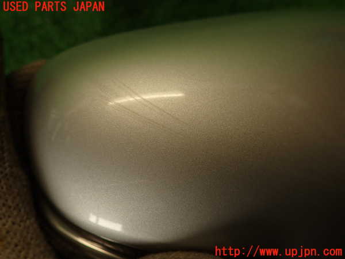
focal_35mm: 25
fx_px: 249
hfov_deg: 69.4
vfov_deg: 54.9
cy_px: 130
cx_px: 172
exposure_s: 1/100
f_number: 2
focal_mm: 4.5
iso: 100
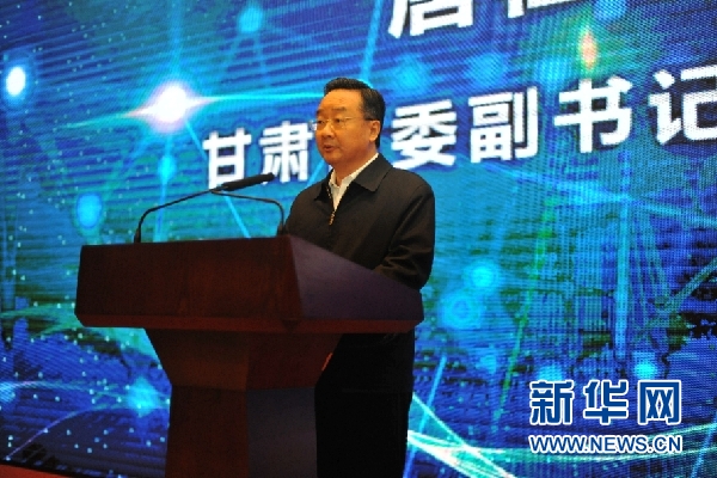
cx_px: 358
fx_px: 996
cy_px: 239
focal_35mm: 50
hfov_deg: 39.6
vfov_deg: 27.0
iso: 800
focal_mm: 50
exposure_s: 1/800
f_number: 1.6
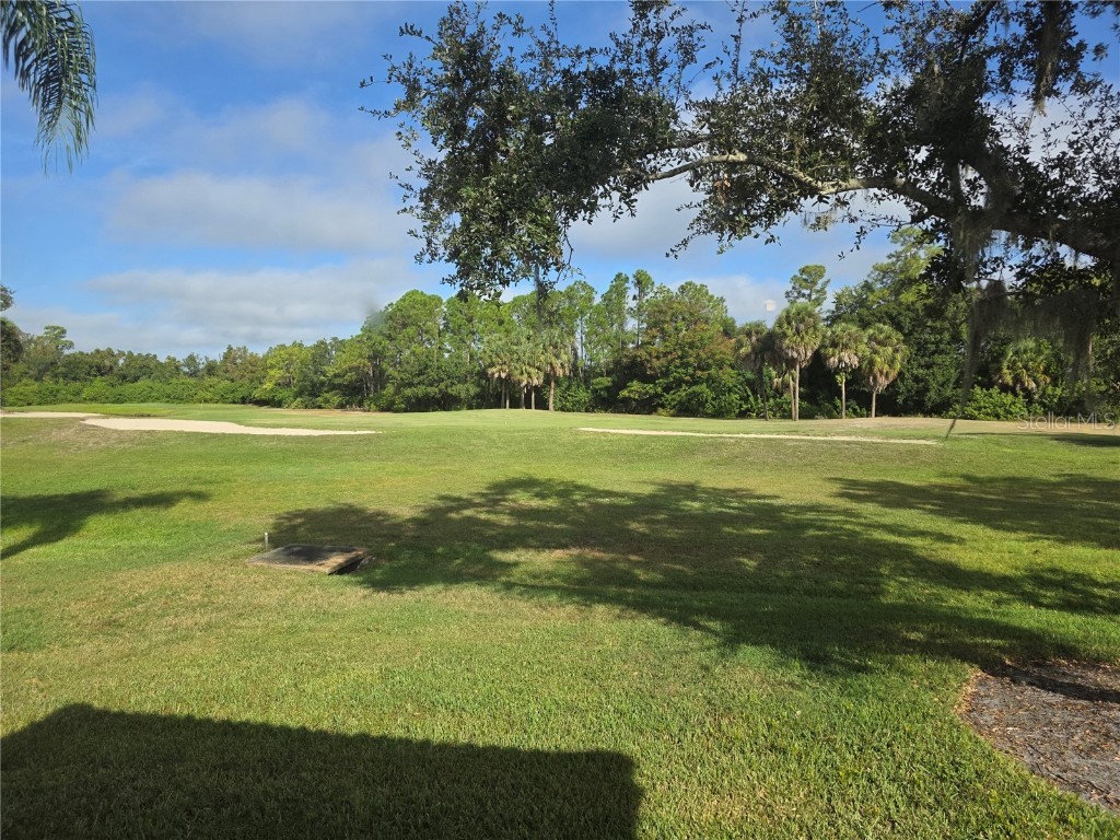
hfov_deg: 73.9
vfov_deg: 58.9
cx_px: 560
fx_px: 744
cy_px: 420
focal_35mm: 23
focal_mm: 6.3
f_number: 1.7
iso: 80
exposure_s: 1/2866
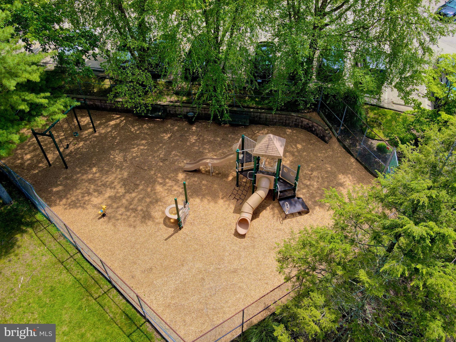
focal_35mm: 24
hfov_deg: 71.6
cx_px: 228
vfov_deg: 56.8
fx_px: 316
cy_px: 171
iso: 100
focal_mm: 4.5
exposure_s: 1/350
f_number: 2.8
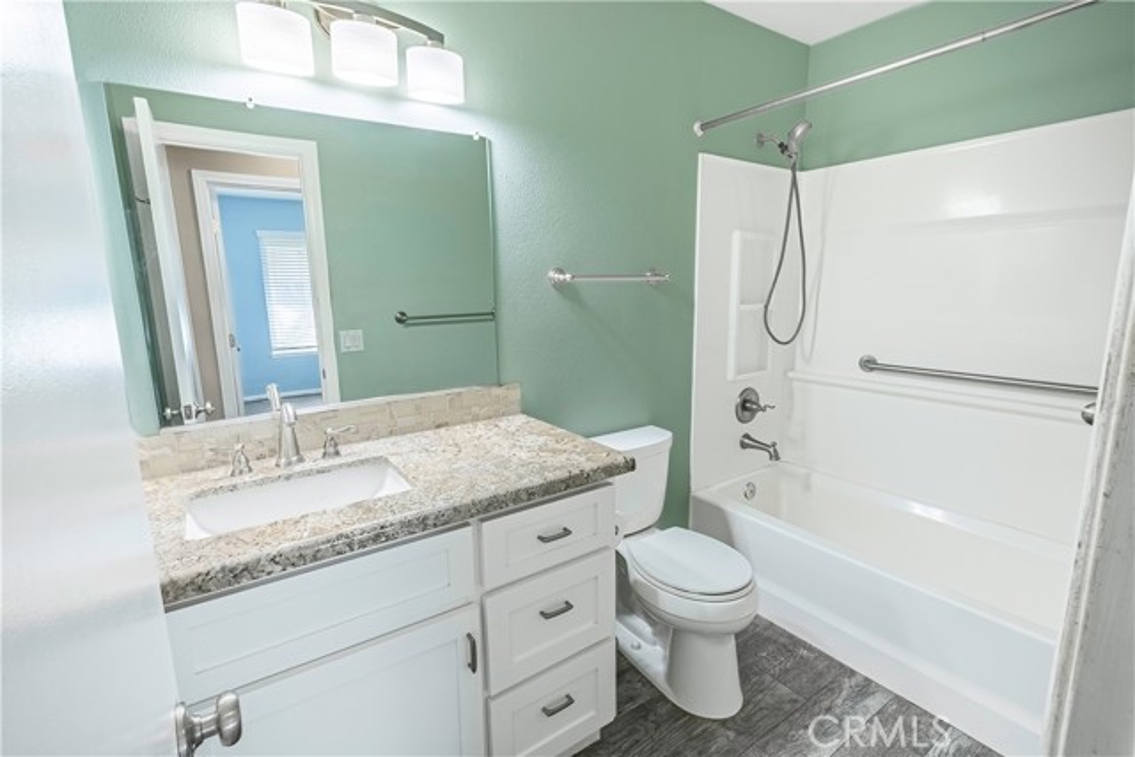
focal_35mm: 16
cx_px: 568
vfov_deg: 73.8
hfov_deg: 96.7
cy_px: 378
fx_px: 505
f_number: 22
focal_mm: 16
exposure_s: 1/25
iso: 160
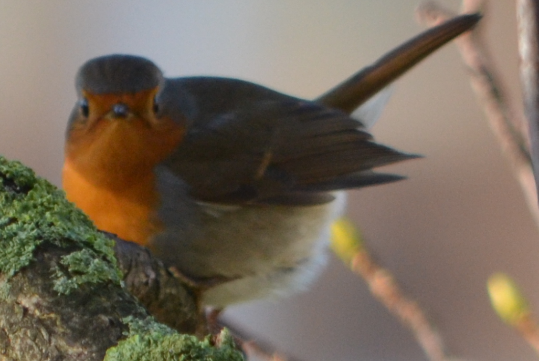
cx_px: 282
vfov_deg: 2.5
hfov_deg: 3.7
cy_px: 190
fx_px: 8408
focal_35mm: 561
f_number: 5.6
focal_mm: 300
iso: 720
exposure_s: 1/500
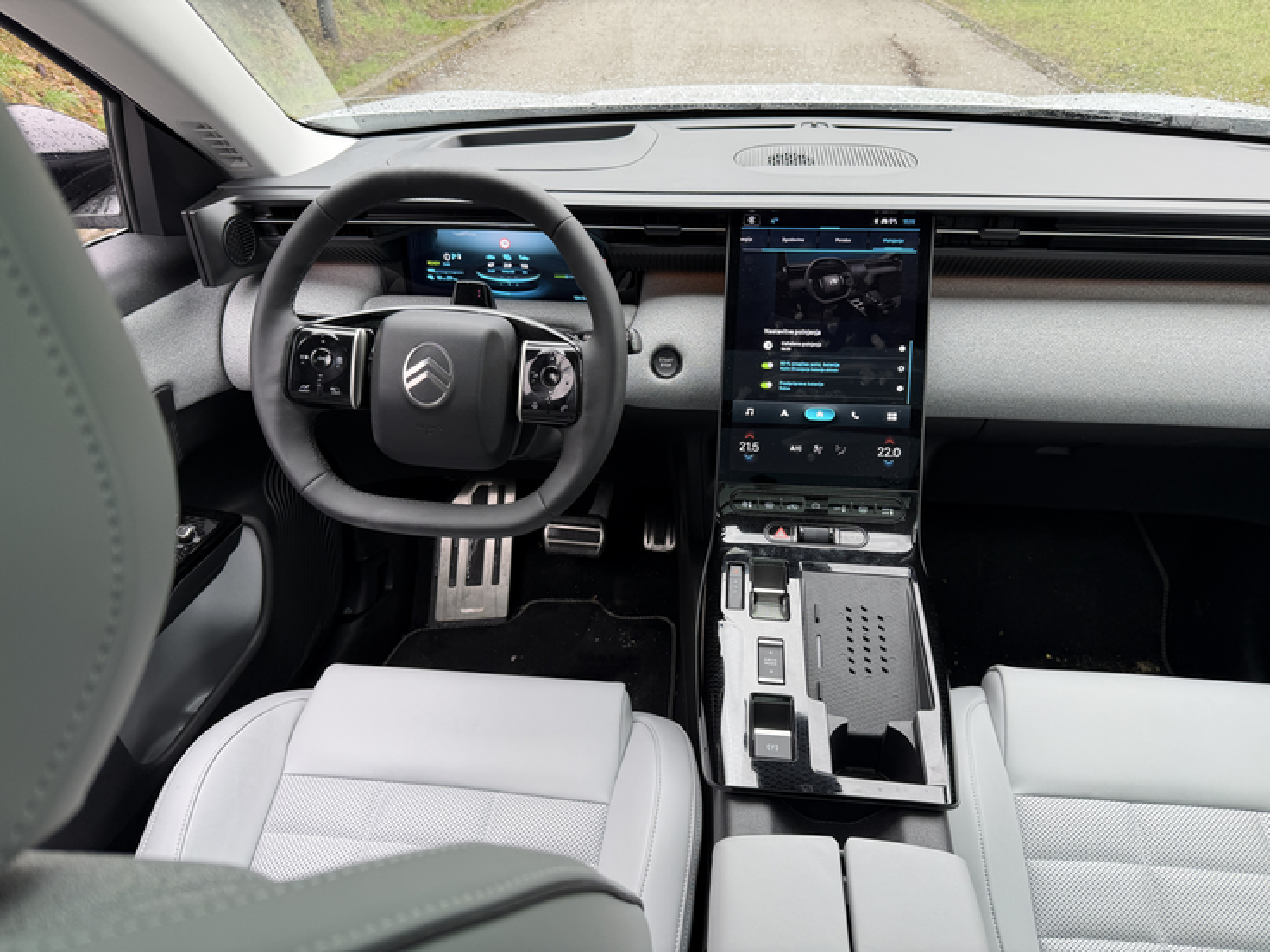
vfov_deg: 56.8
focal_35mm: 24
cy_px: 476
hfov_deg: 71.6
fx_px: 881
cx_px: 635
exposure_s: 1/120
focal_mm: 6.76
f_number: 1.78
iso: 80
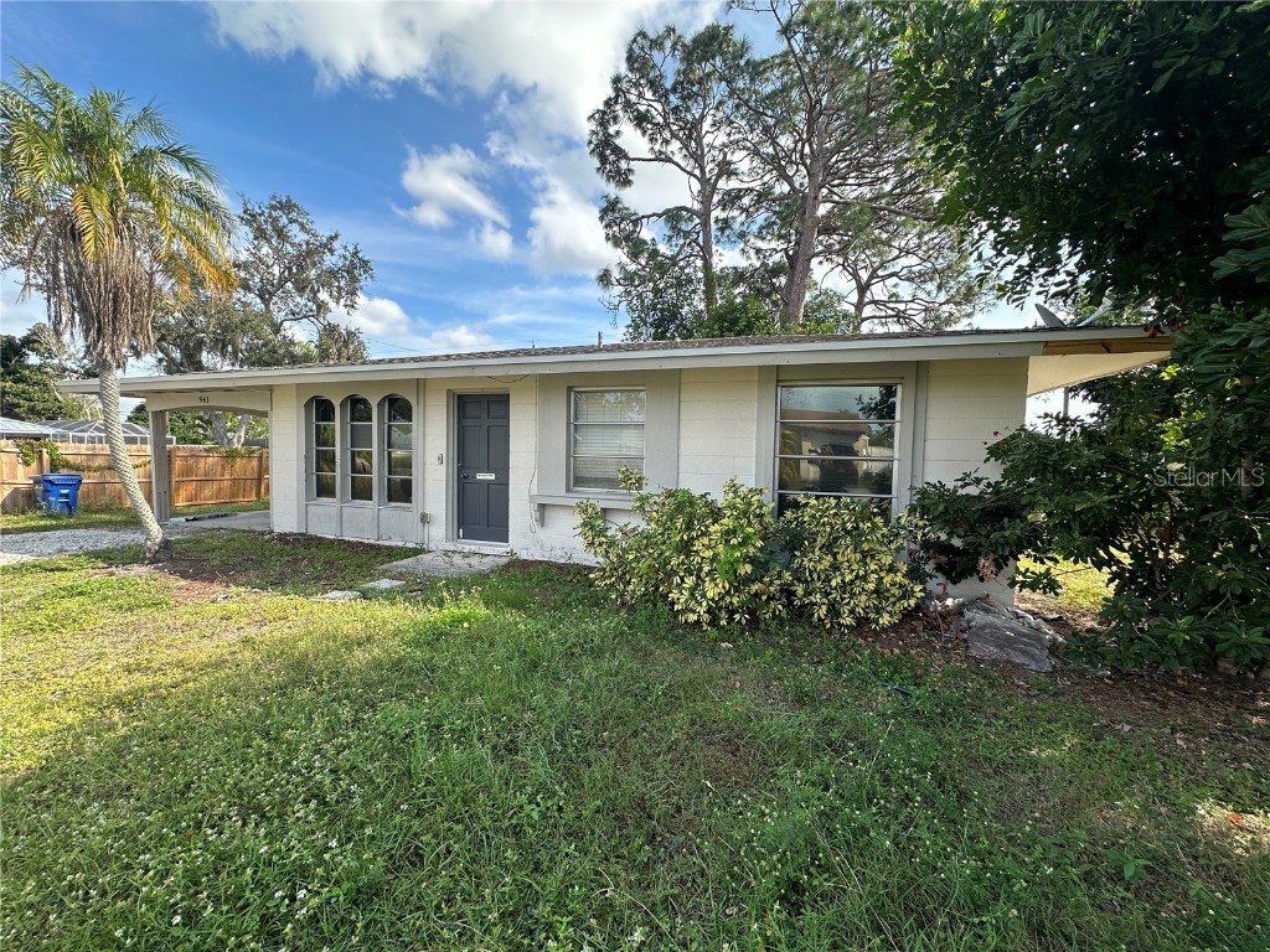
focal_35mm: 14
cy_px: 476
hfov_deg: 102.1
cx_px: 635
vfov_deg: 85.7
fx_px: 514
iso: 40
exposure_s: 1/801
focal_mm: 2.22
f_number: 2.2
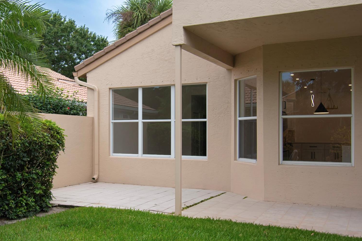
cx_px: 129
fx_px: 412
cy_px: 125
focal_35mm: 41
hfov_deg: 46.9
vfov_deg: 32.6
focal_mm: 20
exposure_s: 1/250
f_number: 8
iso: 280
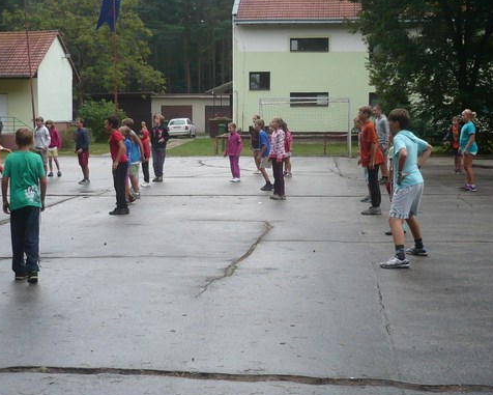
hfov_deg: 31.9
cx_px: 203
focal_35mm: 59
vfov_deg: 25.8
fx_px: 861
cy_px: 187
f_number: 2.8
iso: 160
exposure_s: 1/125
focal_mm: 5.8
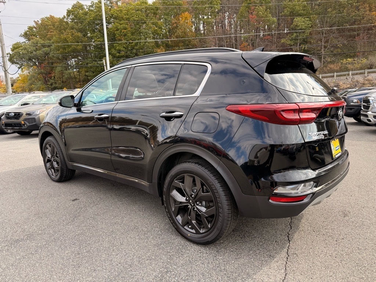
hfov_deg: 71.6
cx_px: 188
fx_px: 261
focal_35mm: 24
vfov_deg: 56.8
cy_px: 141
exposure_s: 1/1005
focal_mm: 6.76
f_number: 1.78
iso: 100
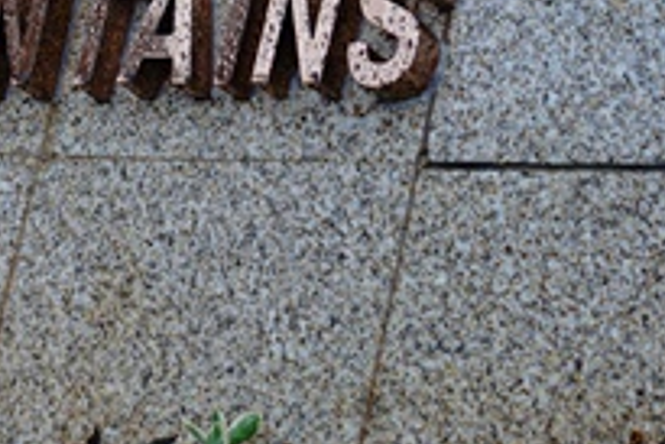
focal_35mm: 128
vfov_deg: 10.4
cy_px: -194
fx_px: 2366
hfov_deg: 14.5
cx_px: -448
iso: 100
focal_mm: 35
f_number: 4.5
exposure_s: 1/80
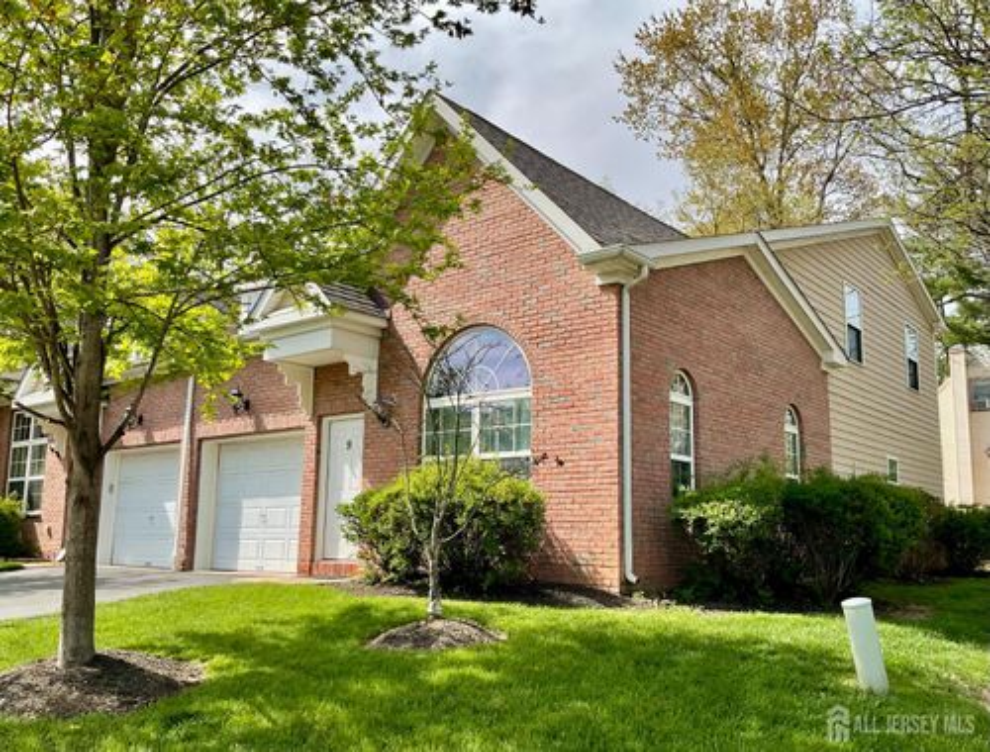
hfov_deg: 61.4
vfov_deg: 48.6
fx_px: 833
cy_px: 376
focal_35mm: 29
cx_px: 495
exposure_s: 1/1195
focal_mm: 3
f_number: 1.8
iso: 16
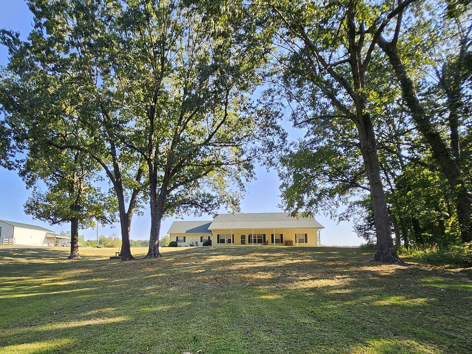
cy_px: 228
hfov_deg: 83.8
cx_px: 192
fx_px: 259
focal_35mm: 19
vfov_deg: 67.3
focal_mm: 1.74
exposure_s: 1/265
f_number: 2.2
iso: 32
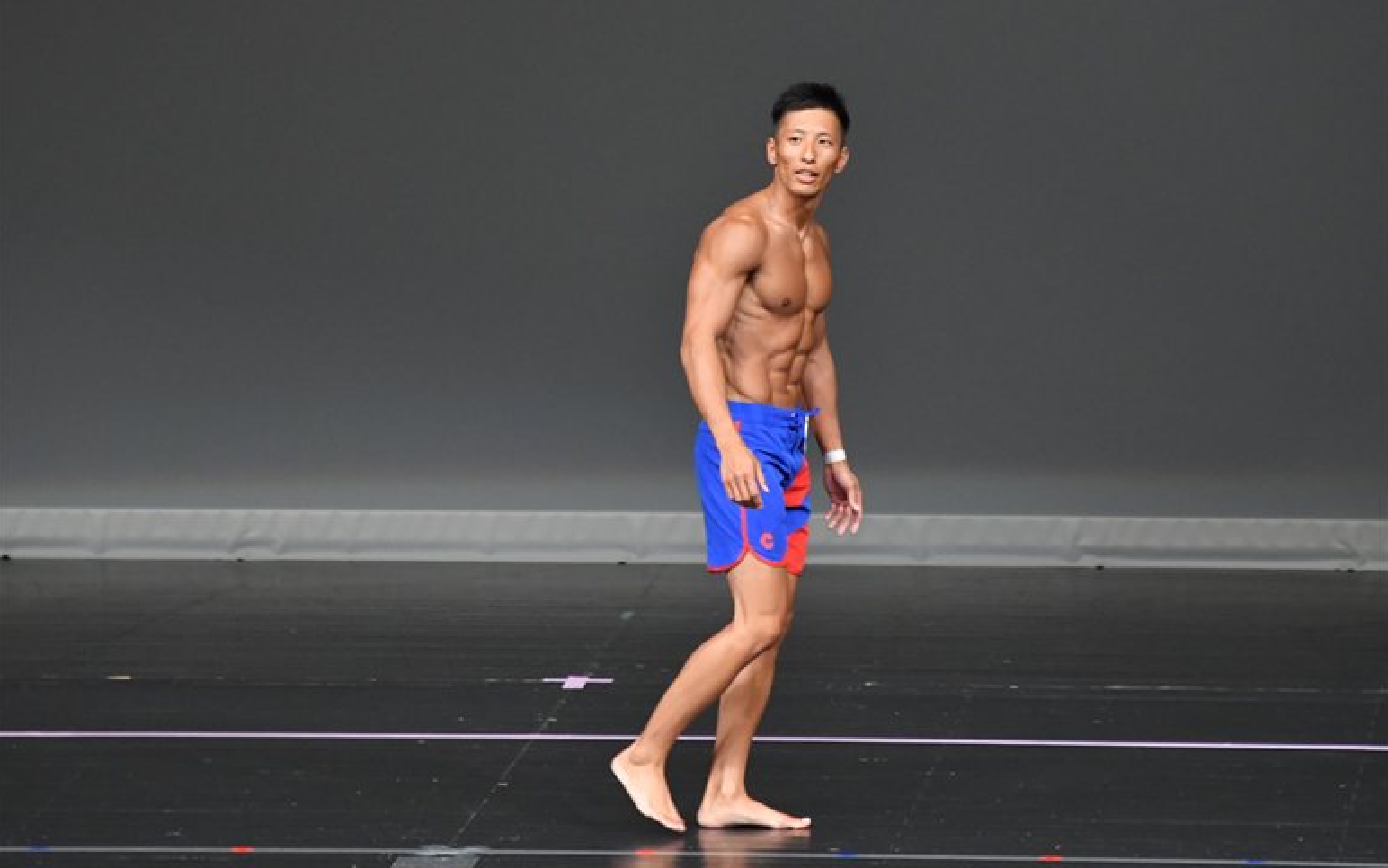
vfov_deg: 4.1
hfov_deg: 6.5
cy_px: 412
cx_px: 693
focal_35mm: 322
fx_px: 12184
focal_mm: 210
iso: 4000
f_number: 5.6
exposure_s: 1/400
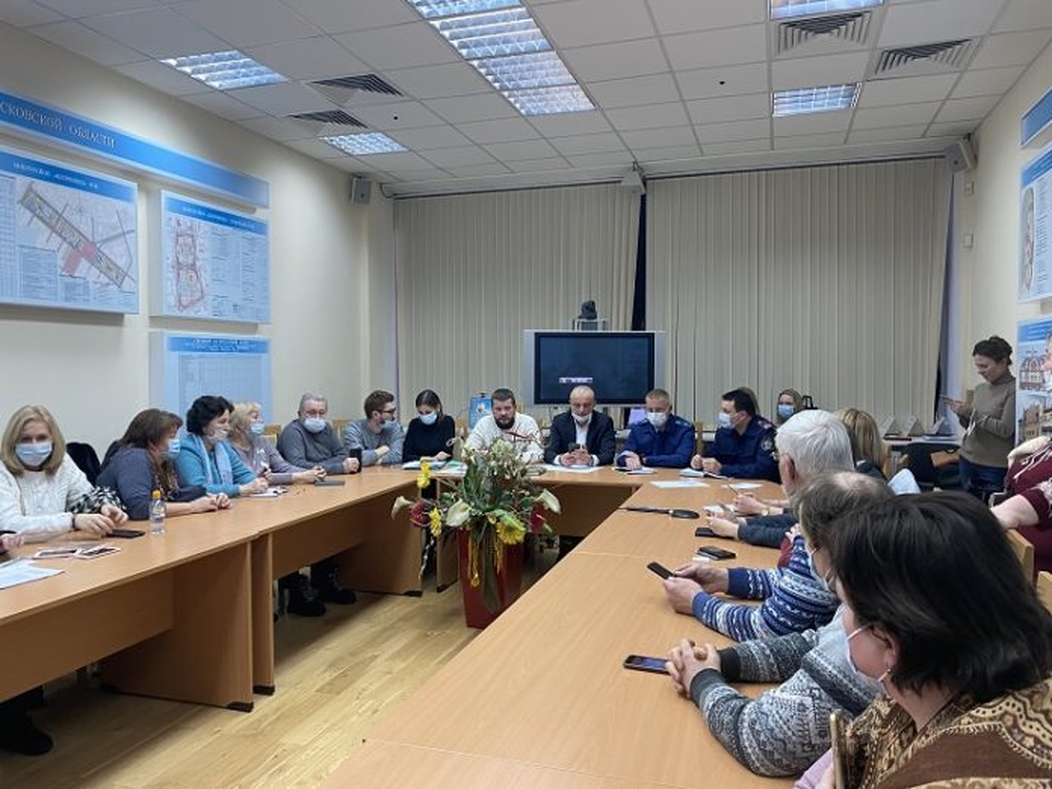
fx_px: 790
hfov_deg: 67.3
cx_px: 526
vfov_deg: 53.1
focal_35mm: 26
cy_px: 394
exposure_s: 1/50
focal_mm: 4.25
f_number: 1.8
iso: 64
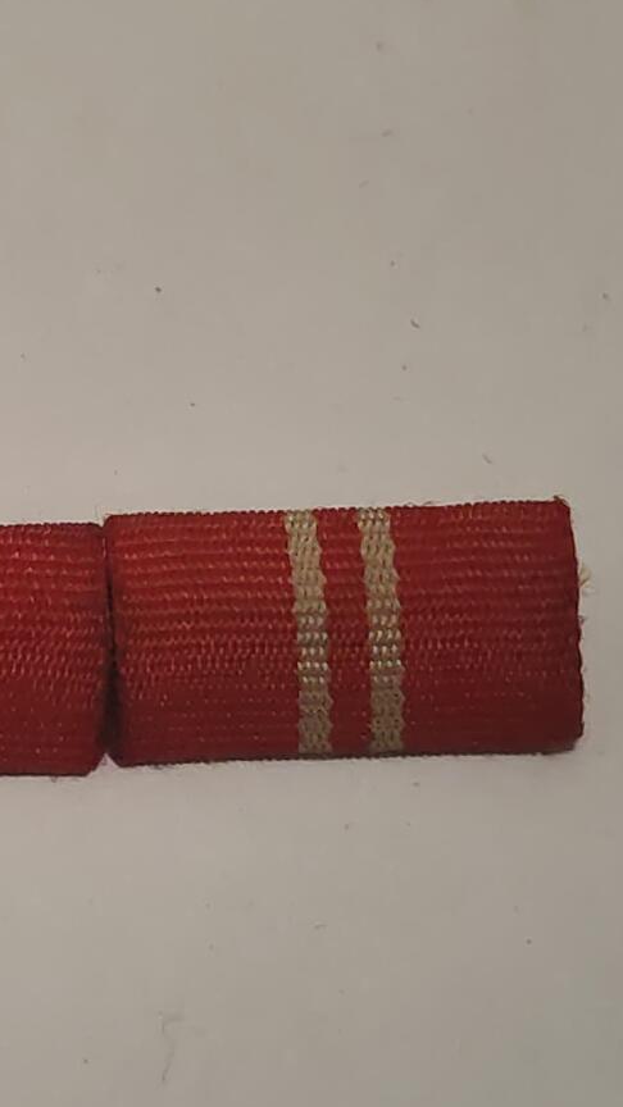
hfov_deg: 10.0
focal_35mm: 120
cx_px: -77
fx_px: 3524
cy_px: 666
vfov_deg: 17.8
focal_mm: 5.52
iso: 800
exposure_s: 1/100
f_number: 1.95
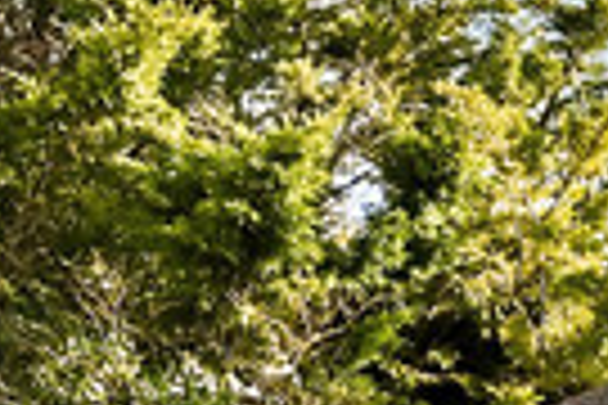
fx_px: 3256
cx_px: 1842
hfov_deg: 8.7
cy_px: 731
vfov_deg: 6.9
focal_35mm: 193
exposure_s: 1/640
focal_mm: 25.5
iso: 400
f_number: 9
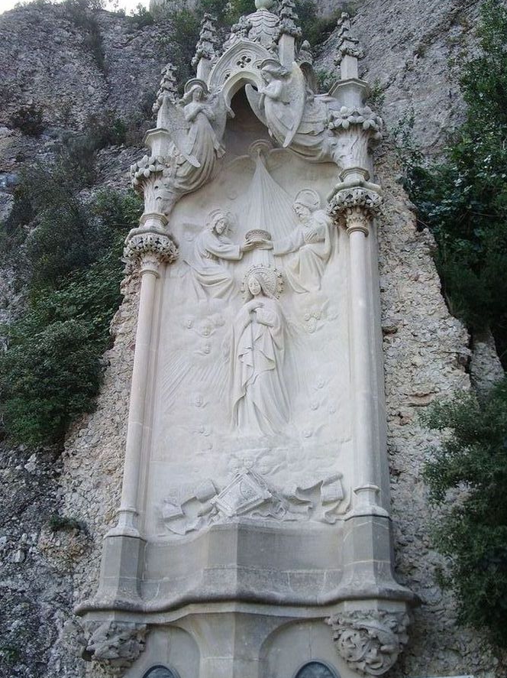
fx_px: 841
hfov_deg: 33.6
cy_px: 352
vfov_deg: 43.9
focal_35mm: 43
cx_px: 265
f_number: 2.8
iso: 50
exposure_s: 1/160
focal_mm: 6.8
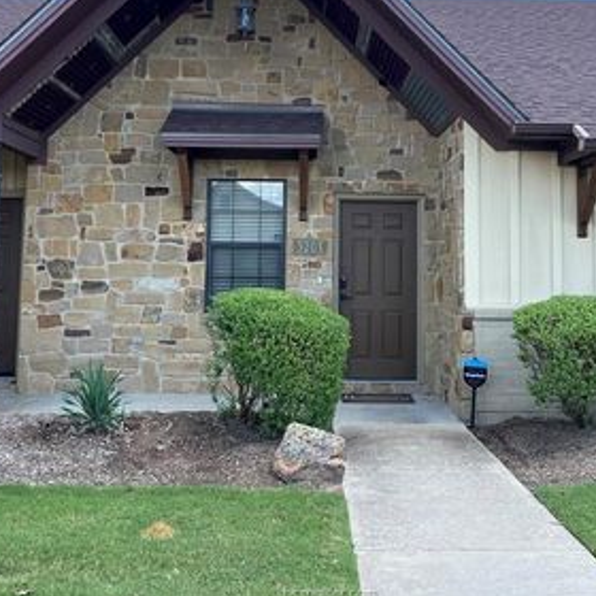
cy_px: 203
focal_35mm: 41
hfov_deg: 40.9
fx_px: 799
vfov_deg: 40.5
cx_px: 330
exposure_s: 1/705
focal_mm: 5.1
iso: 50
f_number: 1.6
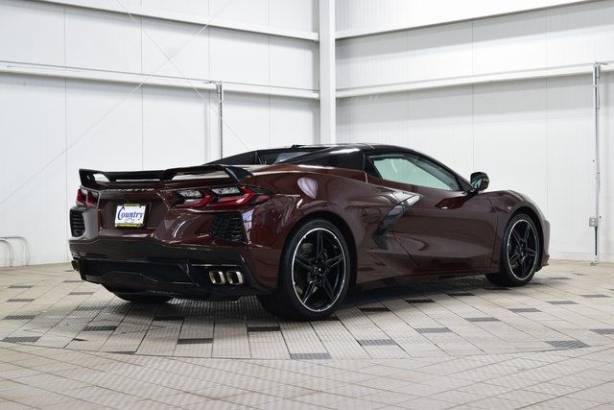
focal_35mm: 57
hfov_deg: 35.0
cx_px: 307
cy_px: 205
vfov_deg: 23.8
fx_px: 972
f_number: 6.3
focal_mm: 38
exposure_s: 1/15
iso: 500
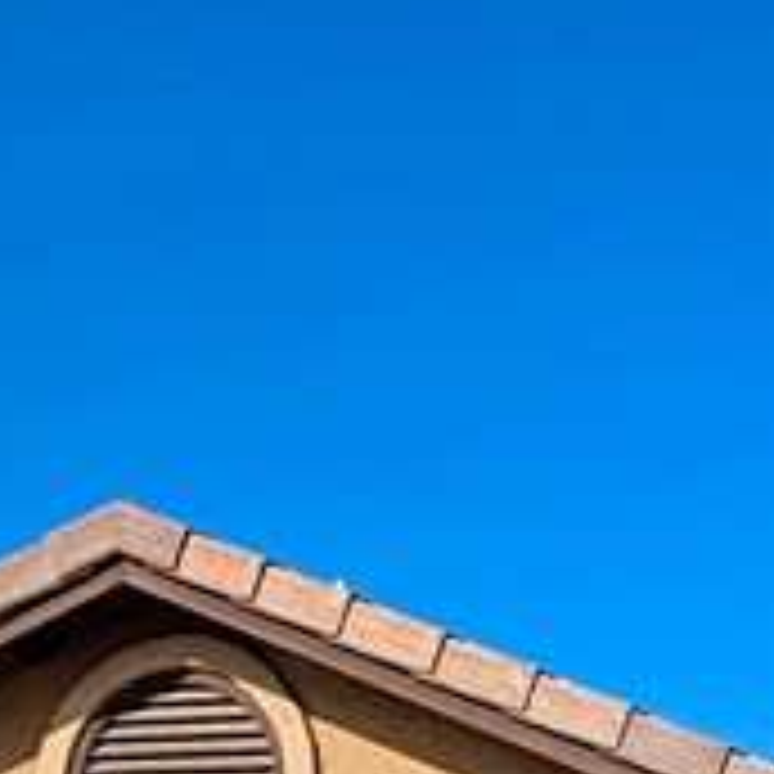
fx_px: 3061
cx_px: 1058
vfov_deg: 13.2
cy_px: 1323
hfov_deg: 13.8
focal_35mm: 121
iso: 25
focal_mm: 5.4
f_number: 1.8
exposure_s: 1/3474
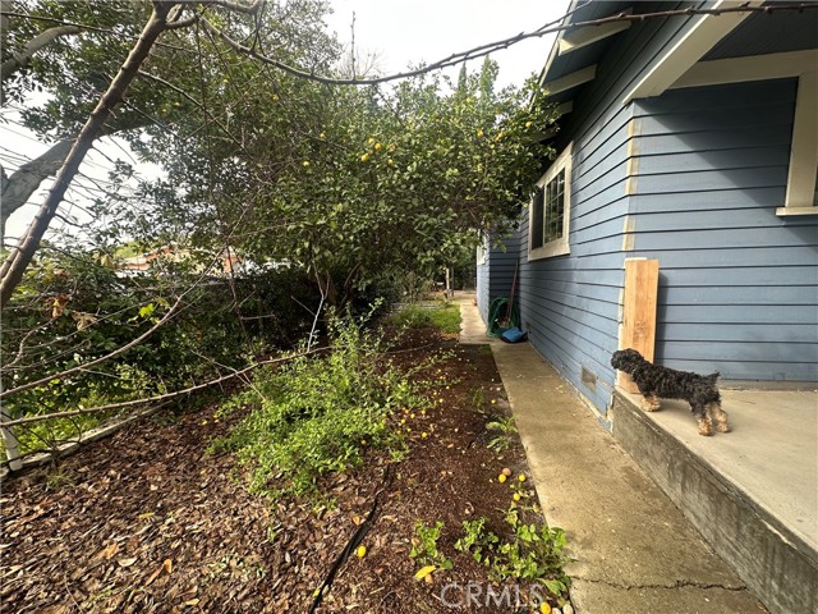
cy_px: 307
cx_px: 409
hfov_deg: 102.1
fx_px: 331
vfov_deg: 85.7
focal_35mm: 14
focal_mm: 2.22
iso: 40
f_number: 2.2
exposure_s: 1/122
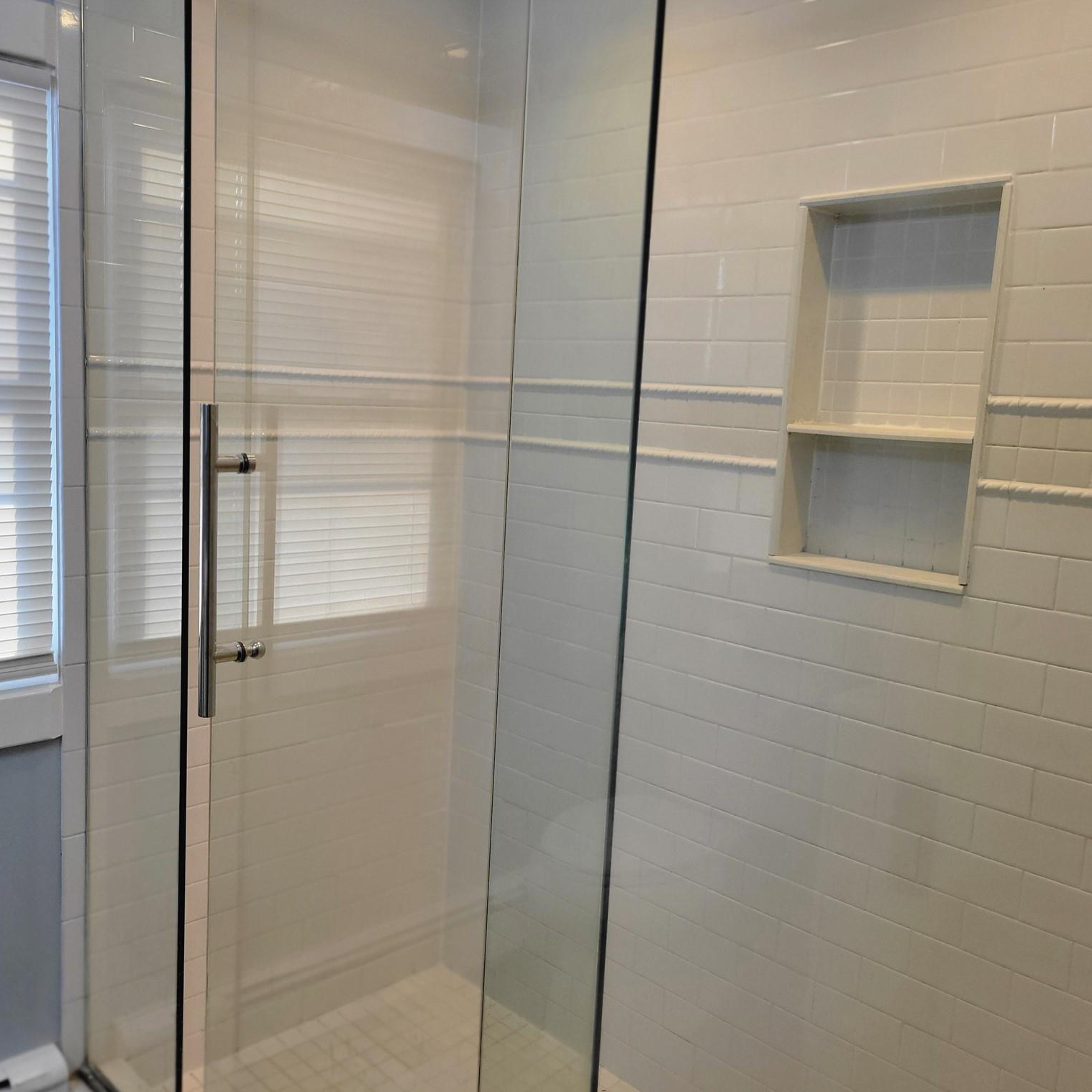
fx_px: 1106
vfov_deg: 52.5
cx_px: 505
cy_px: 545
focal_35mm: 31
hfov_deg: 52.5
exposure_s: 1/120
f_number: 1.8
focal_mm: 5.4
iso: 64
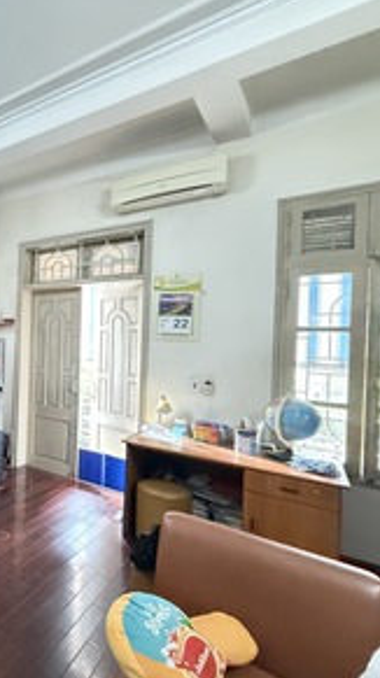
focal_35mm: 21
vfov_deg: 83.9
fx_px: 377
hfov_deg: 39.7
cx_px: -68
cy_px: 338
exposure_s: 1/50
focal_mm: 2.22
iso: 1250
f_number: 2.2
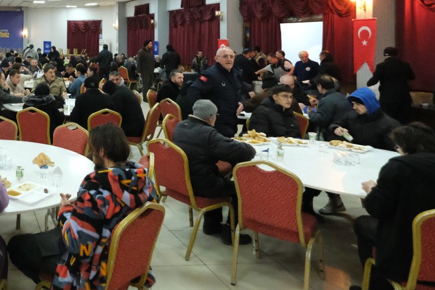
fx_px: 411
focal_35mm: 34
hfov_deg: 47.0
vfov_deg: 36.4
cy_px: 29
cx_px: 4
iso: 12800
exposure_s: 1/125
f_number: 4
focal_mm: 10
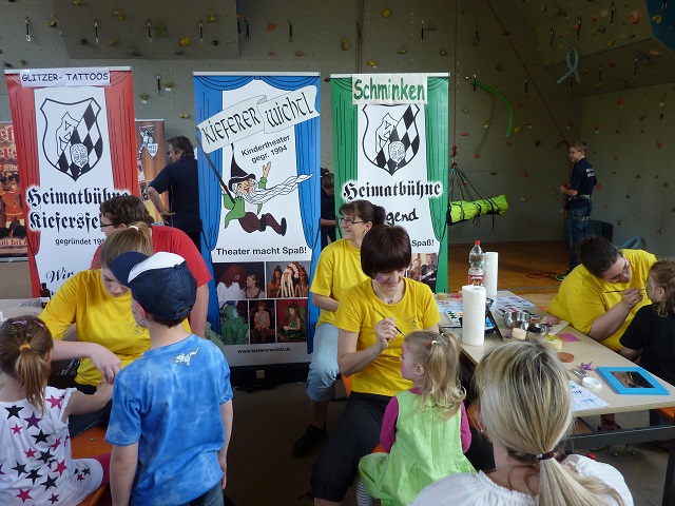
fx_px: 487
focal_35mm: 25
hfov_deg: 69.4
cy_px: 253
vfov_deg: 54.9
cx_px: 338
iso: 80
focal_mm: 4.1
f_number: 3.3
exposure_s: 1/40
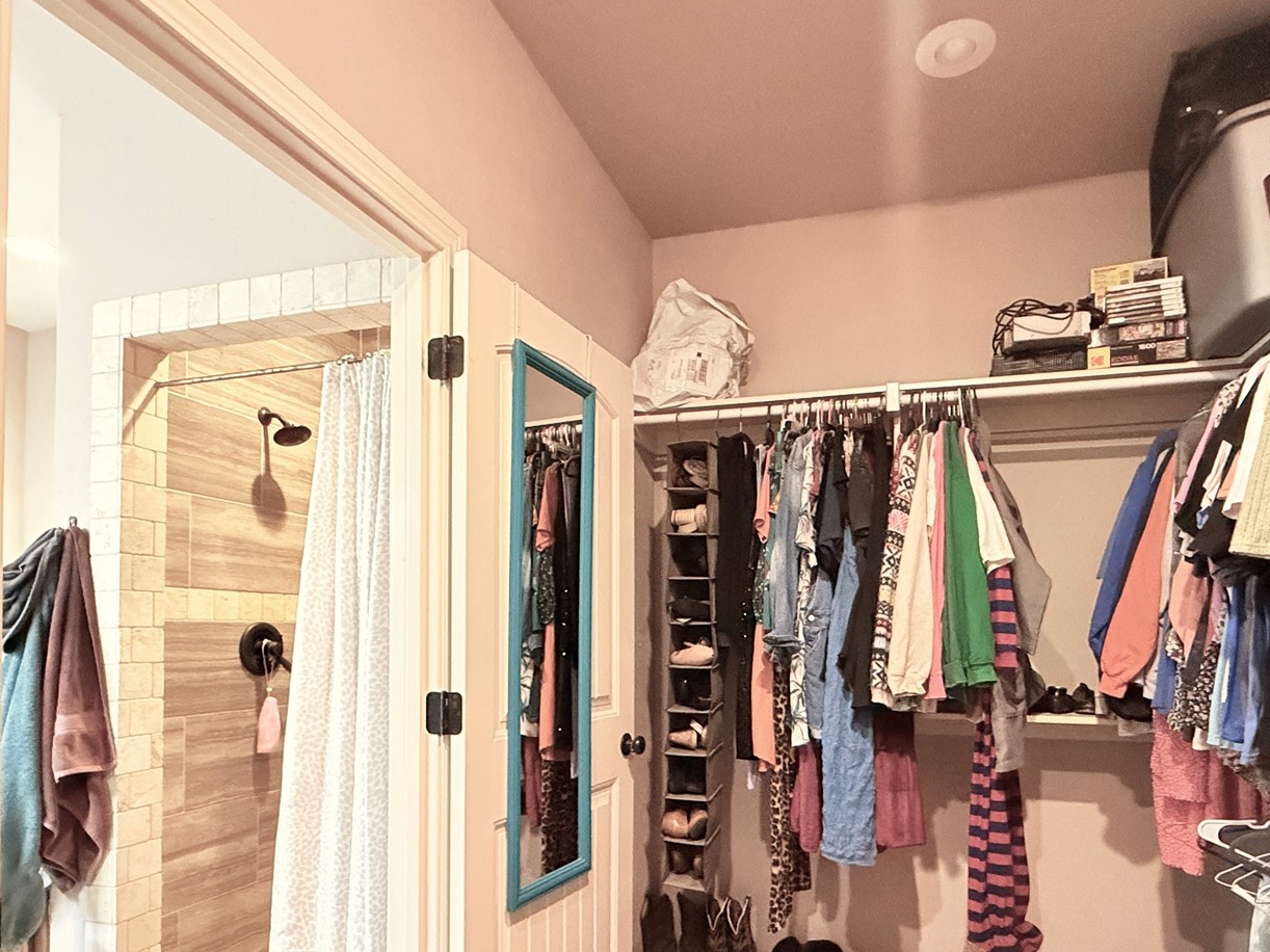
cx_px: 700
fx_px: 807
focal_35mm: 22
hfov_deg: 76.2
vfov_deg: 59.8
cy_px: 624
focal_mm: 2.22
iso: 1000
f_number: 2.2
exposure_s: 1/60
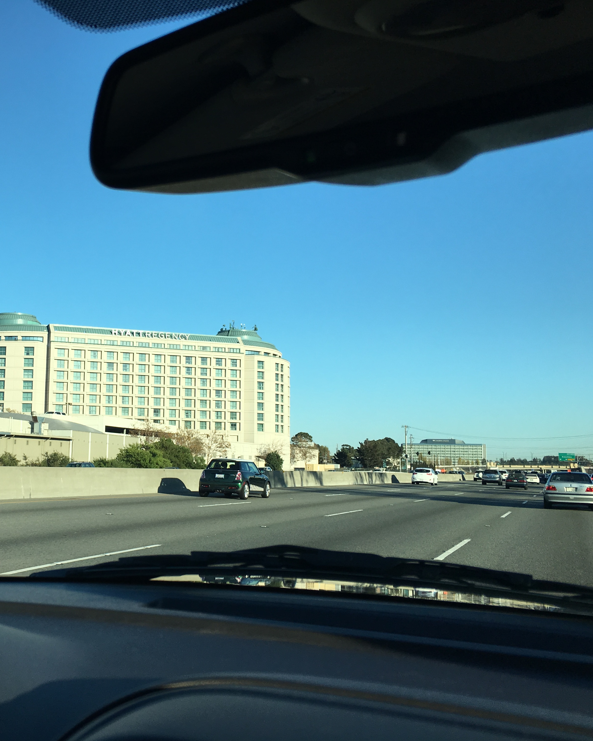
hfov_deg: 37.7
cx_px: 113
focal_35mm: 38
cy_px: 369
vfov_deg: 47.9
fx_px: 834
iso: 25
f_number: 2.2
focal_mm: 4.15
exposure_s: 1/999
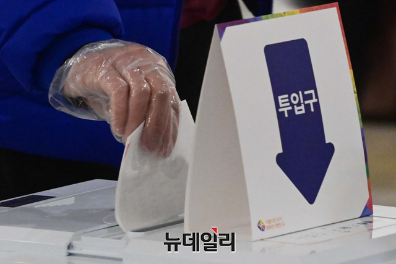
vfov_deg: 4.3
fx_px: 3521
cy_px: 132
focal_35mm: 320
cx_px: 198
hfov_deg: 6.4
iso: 40000
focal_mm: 320
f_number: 11
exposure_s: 1/250
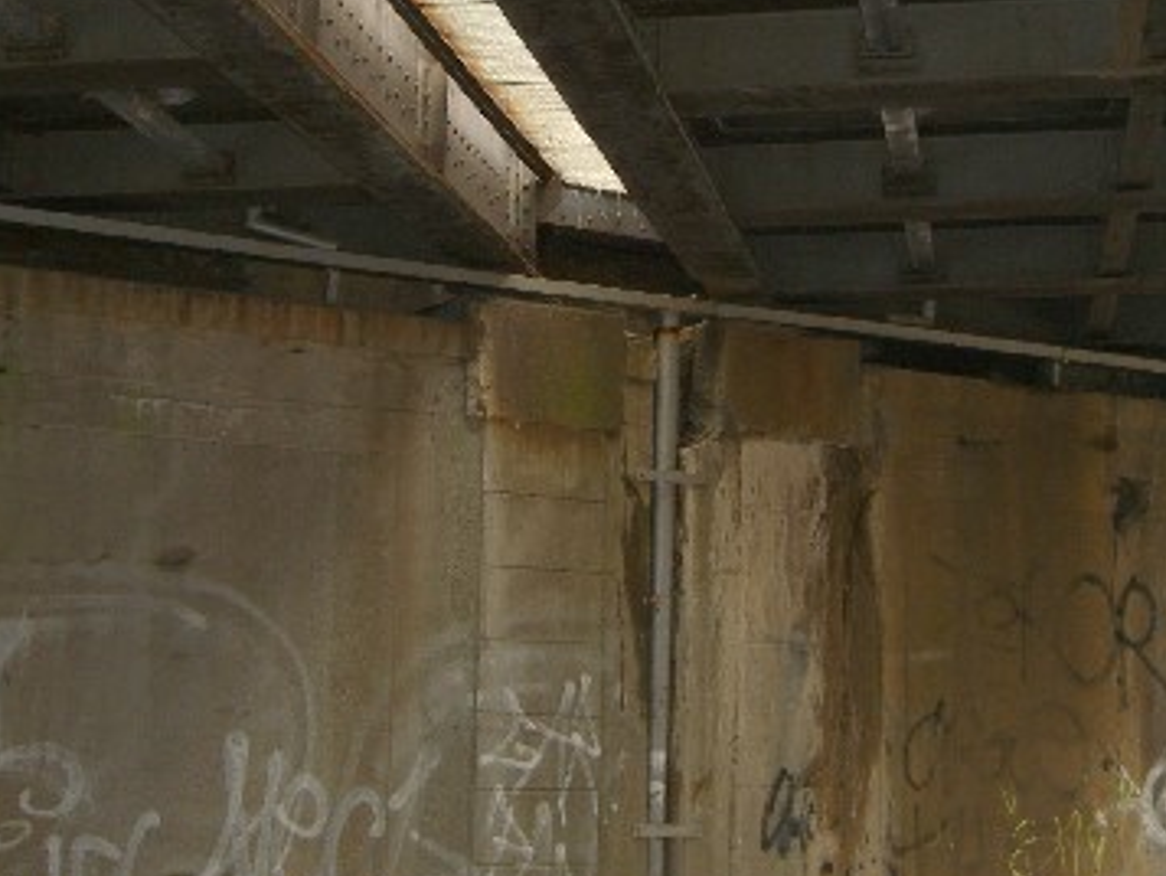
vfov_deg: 23.5
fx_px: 2089
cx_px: 557
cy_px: 276
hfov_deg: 31.2
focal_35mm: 62
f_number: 2.8
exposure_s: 1/60
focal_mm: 7.9
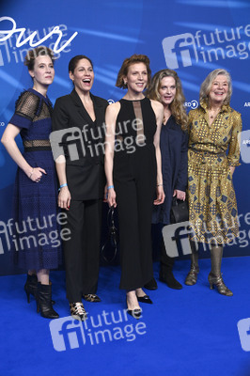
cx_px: 125
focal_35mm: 50
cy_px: 188
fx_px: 522
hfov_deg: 26.9
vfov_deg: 39.6
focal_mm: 50
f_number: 5.6
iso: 1000
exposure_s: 1/250
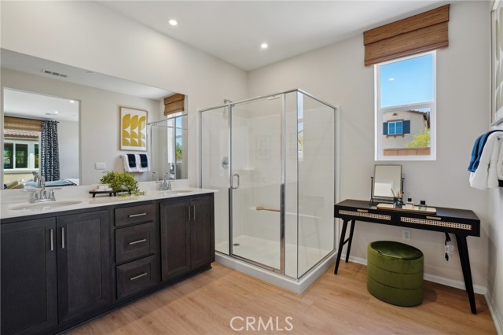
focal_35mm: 16
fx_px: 223
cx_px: 252
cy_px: 168
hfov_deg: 96.8
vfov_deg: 73.7
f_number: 7.1
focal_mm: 16
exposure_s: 1/30
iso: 320
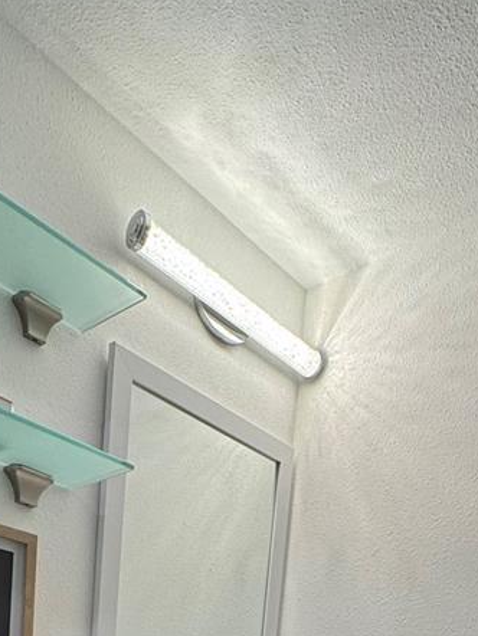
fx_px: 699
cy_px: 824
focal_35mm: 38
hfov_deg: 37.8
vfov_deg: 34.6
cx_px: 236
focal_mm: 2.22
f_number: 2.2
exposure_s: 1/120
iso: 125
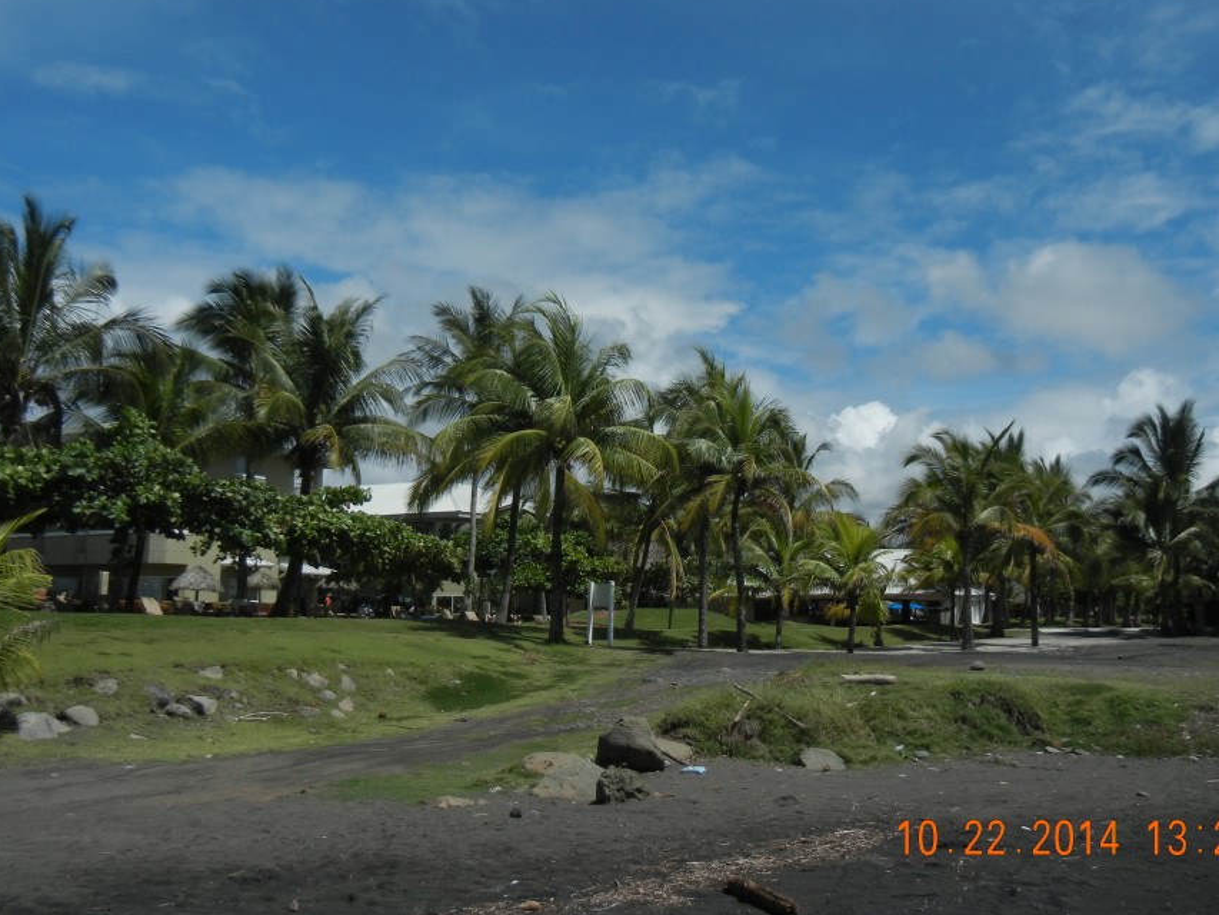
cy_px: 403
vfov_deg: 39.6
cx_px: 613
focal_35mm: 36
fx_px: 1268
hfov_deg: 51.3
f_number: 7
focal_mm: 5.4
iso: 160
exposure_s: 1/997
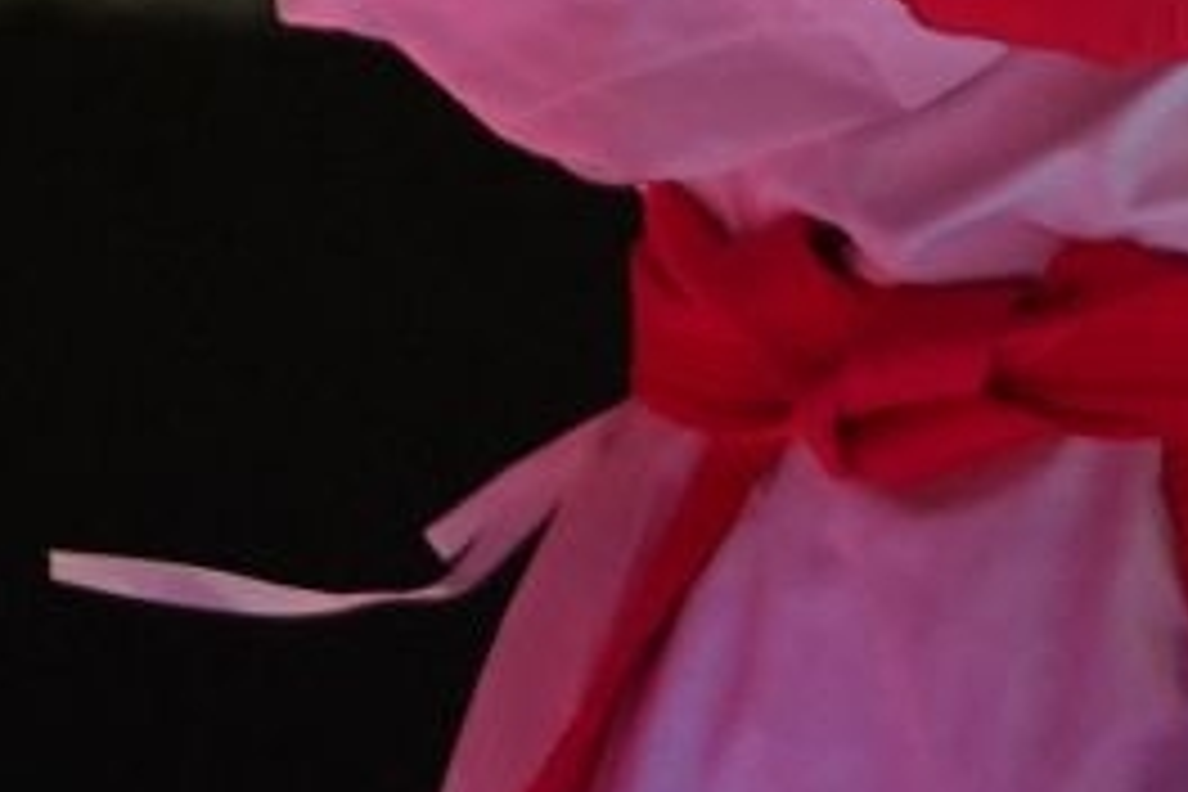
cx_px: 2034
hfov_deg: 1.5
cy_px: -1220
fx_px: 45008
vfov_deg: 1.0
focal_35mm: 1364
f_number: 2.8
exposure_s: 1/1000
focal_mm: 200
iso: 2500
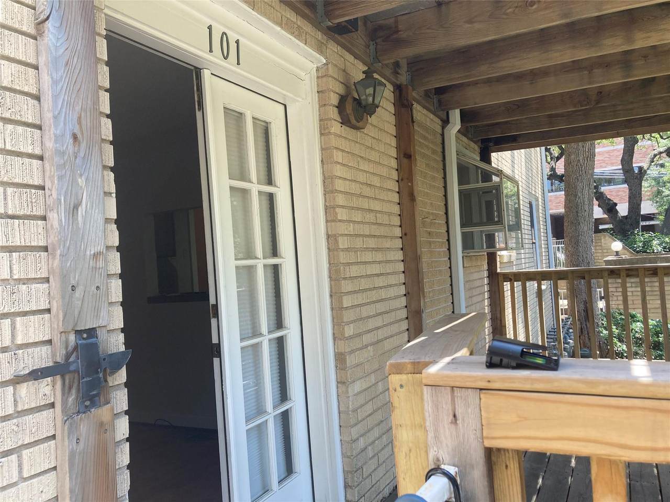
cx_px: 335
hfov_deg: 63.4
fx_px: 542
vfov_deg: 49.7
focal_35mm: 28
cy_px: 251
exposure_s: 1/122
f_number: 1.8
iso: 25
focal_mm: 3.99
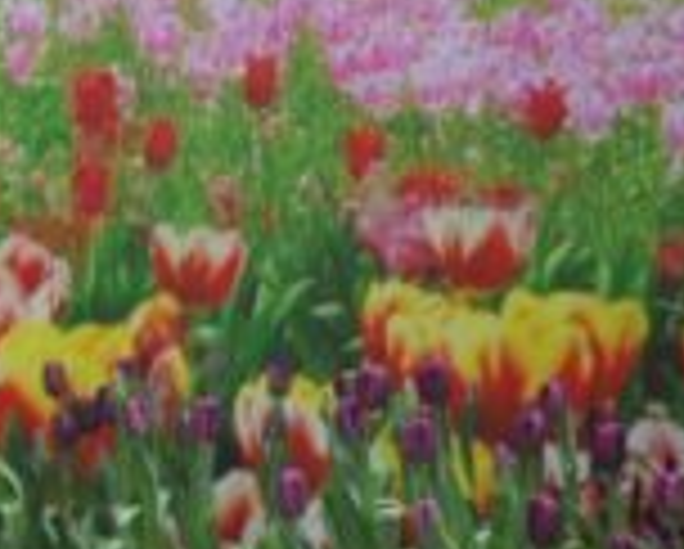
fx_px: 6142
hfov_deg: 5.9
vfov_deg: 5.1
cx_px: -1323
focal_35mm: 303
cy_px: -18
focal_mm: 48
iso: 1600
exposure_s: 1/125
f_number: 2.8
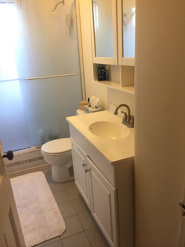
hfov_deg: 48.2
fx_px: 207
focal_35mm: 29
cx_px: 92
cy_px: 124
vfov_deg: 61.7
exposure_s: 1/30
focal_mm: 4.15
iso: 200
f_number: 2.2
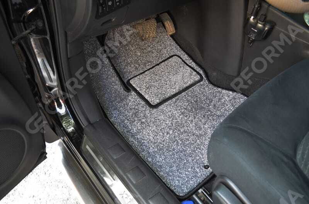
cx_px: 154
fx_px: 257
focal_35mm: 30
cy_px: 102
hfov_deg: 62.1
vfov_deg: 43.4
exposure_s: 1/50
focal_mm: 20
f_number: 3.8
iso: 800
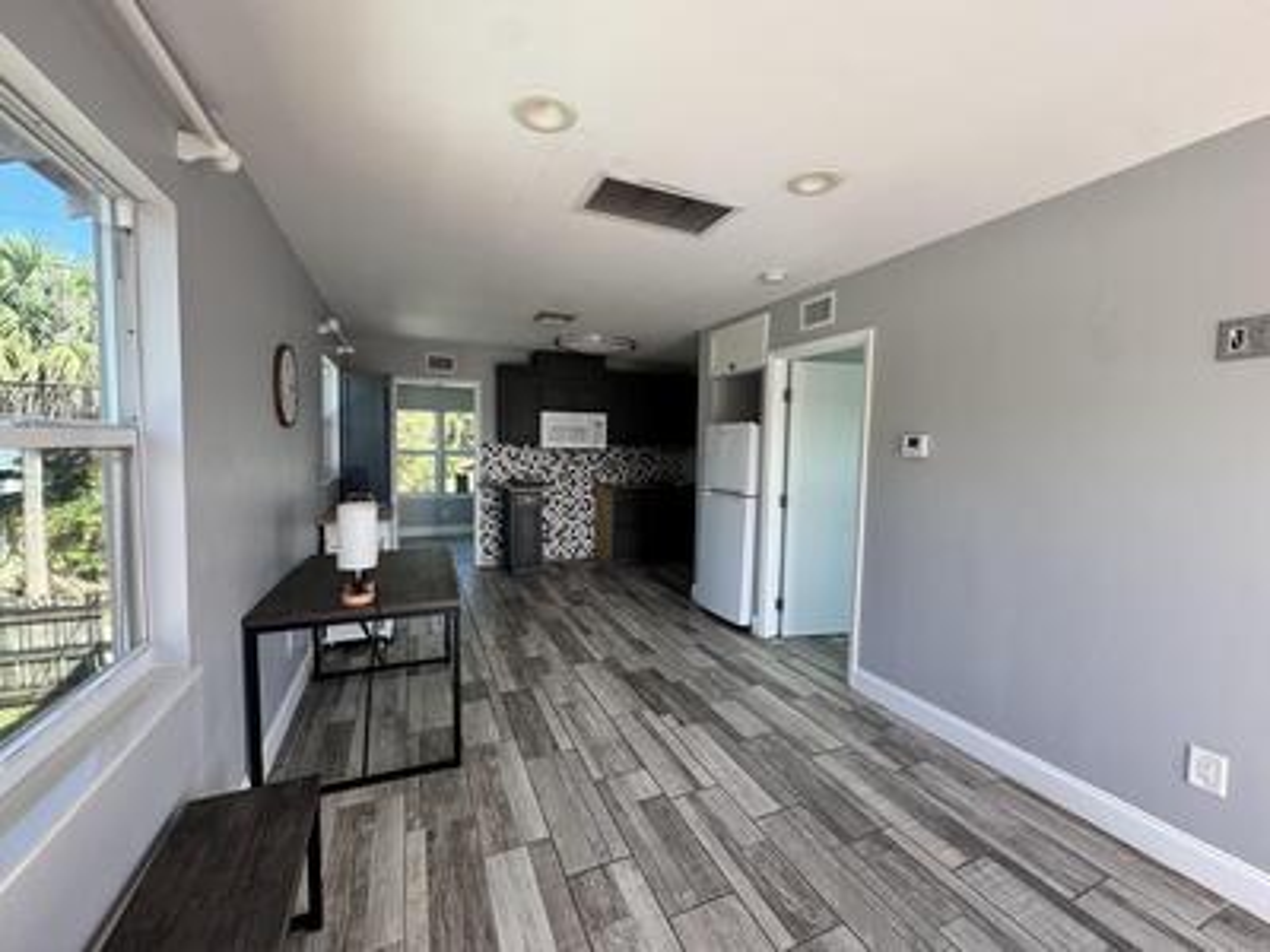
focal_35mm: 14
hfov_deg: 102.1
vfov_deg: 85.7
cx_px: 635
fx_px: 514
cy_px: 476
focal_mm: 2.22
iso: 80
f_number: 2.2
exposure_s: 1/99
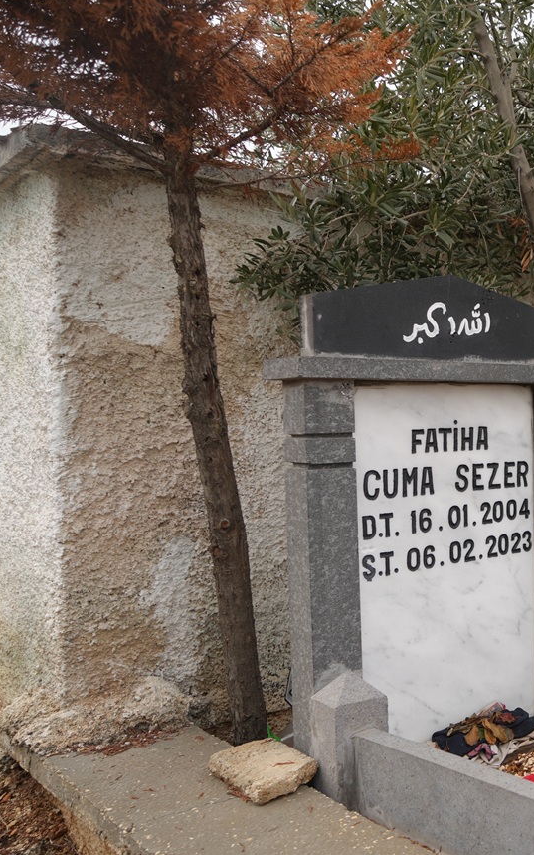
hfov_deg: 29.5
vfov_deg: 52.7
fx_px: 861
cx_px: 643
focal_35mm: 37
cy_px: 427
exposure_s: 1/250
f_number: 4.5
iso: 100
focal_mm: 24
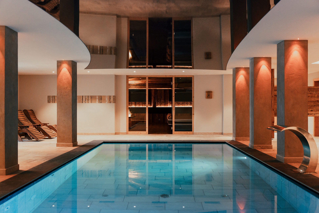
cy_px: 106
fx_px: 296
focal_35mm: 33
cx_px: 160
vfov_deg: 39.5
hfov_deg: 56.6
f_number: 2.8
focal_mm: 33.4
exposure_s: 1/125
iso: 2000
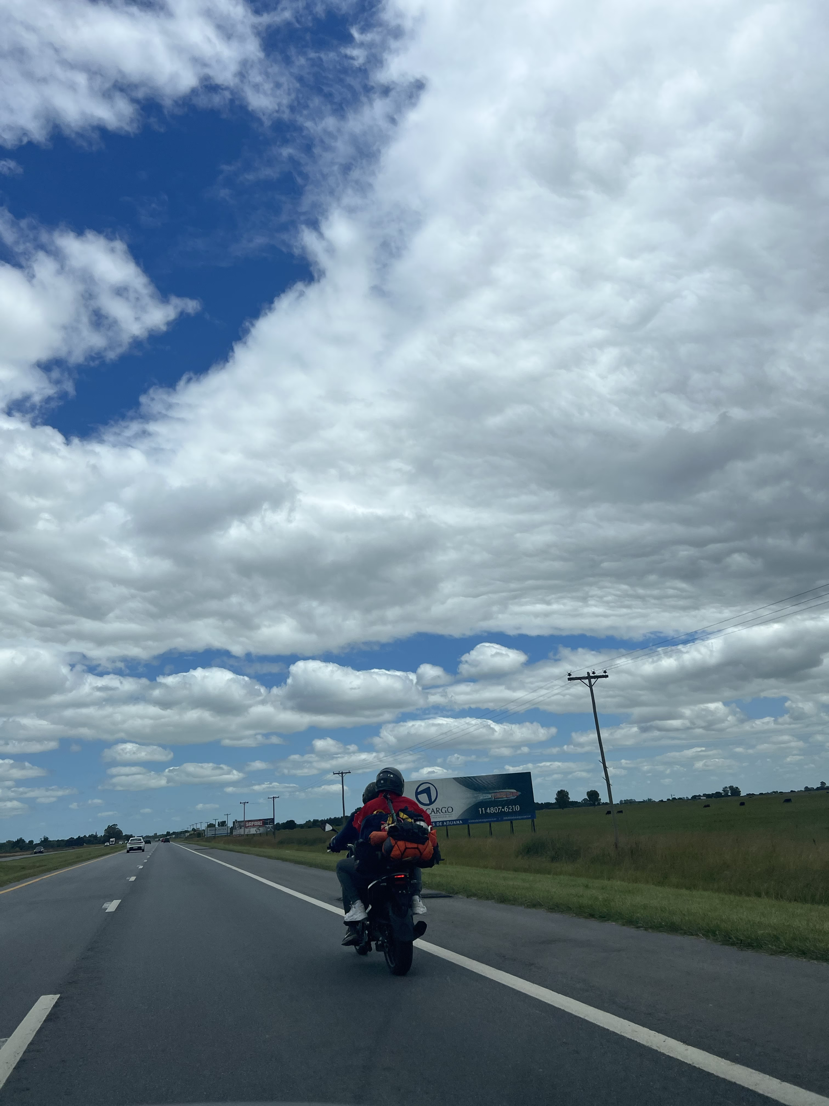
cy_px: 553
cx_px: 414
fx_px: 830
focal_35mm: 26
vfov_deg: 67.3
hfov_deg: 53.1
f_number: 1.5
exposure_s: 1/10309
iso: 50
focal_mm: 5.7
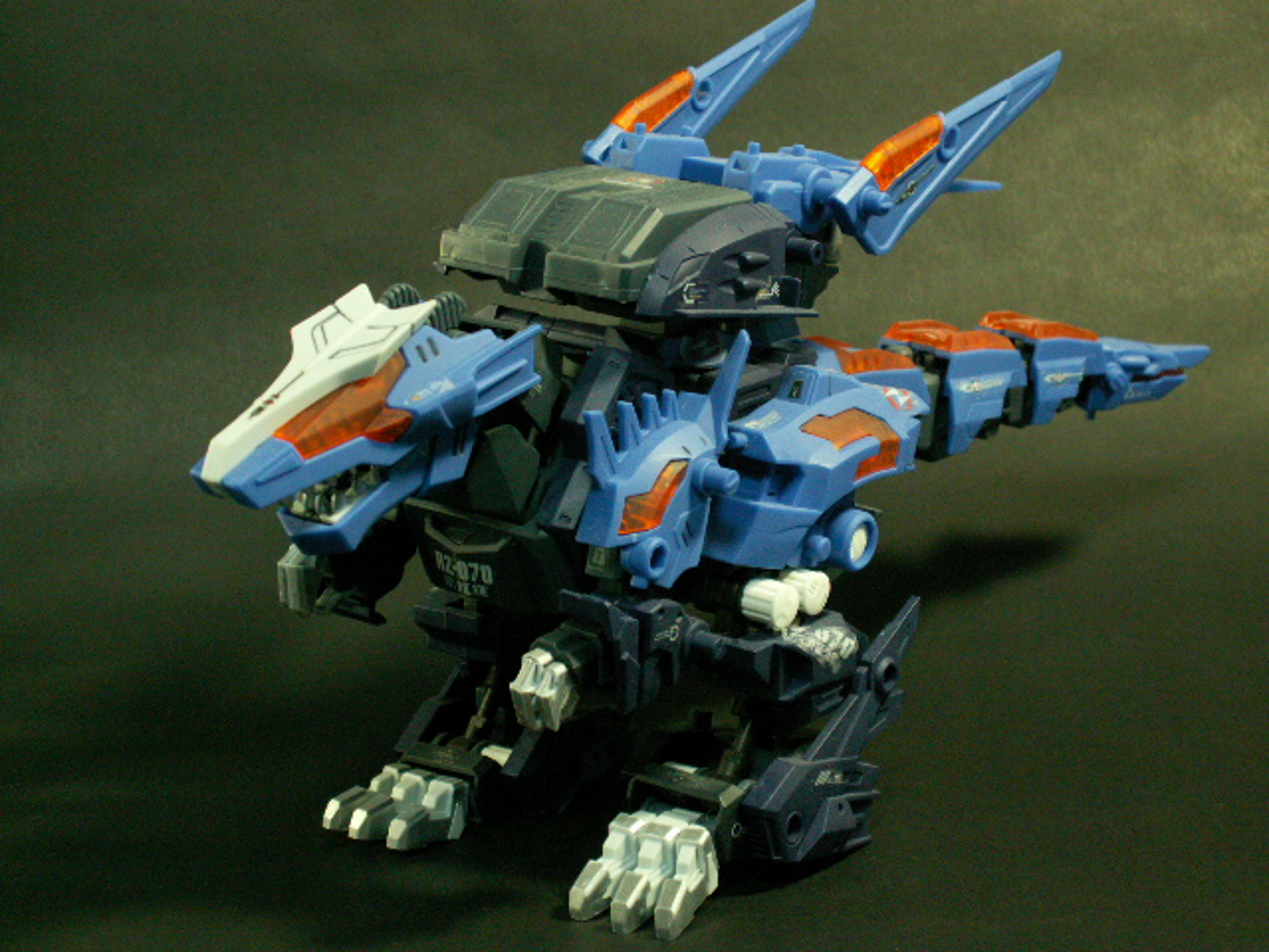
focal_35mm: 62
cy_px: 476
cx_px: 634
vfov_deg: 23.7
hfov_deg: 31.2
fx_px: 2273
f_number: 3.2
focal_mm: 10.28
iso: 160
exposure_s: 1/13
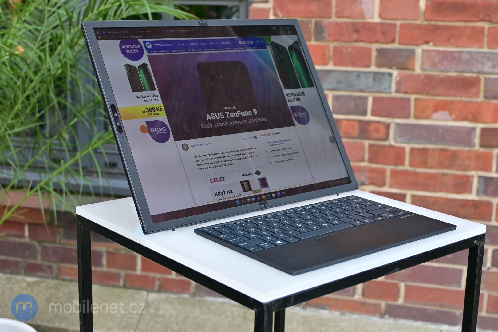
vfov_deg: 25.8
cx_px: 249
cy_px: 166
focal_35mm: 52
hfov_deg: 37.9
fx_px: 726
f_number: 5.3
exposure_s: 1/80
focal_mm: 35
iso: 100
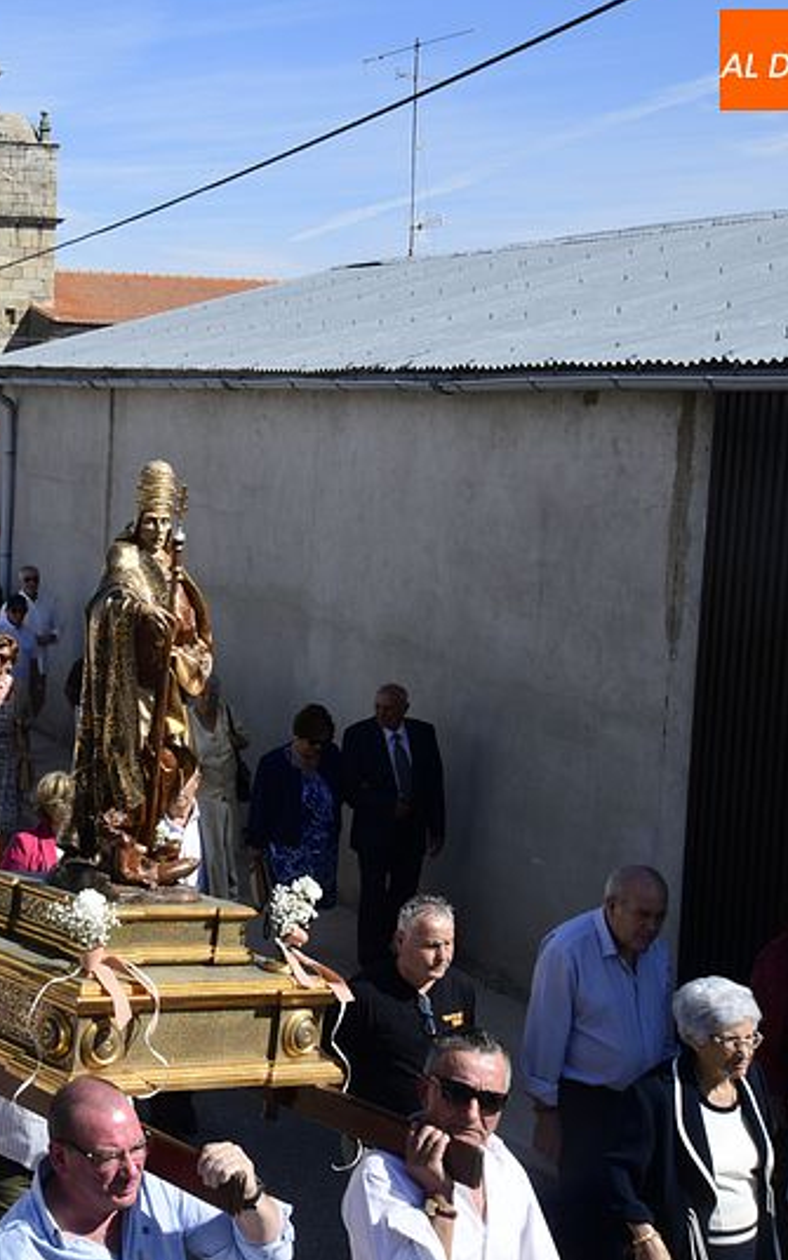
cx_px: -129
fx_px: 1890
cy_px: 629
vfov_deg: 36.9
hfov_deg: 22.0
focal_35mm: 55
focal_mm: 34
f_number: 13
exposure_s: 1/200
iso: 250
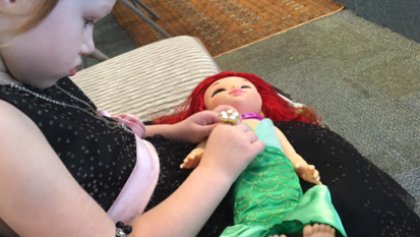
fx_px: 435
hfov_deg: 51.5
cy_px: 131
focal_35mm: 39
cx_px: 186
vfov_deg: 30.5
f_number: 2.2
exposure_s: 1/30
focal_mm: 4.15
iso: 125
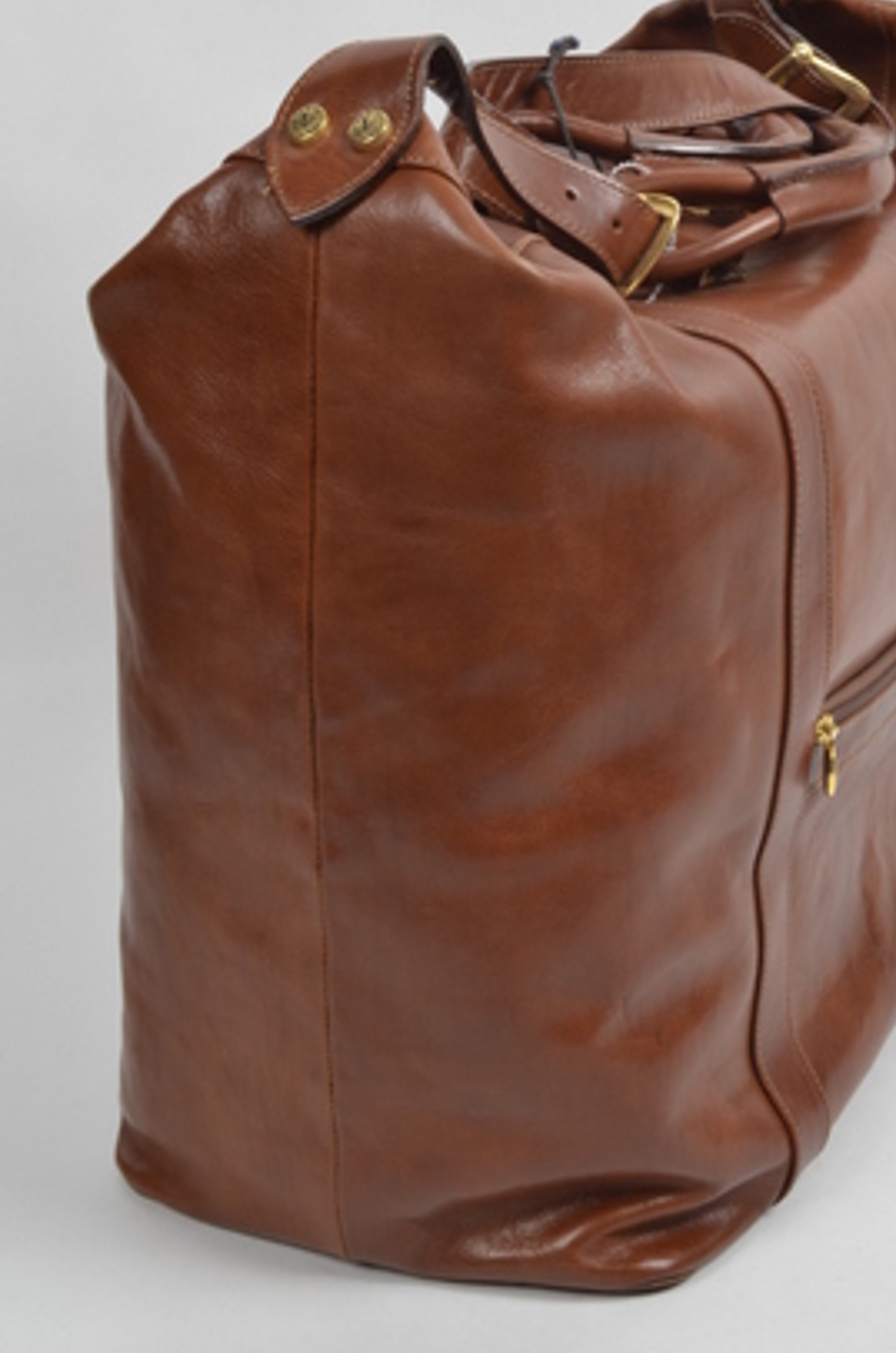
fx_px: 2662
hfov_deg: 19.1
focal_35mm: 71
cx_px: 576
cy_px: 573
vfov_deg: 28.5
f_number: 14
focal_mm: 30
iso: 200
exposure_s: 1/60
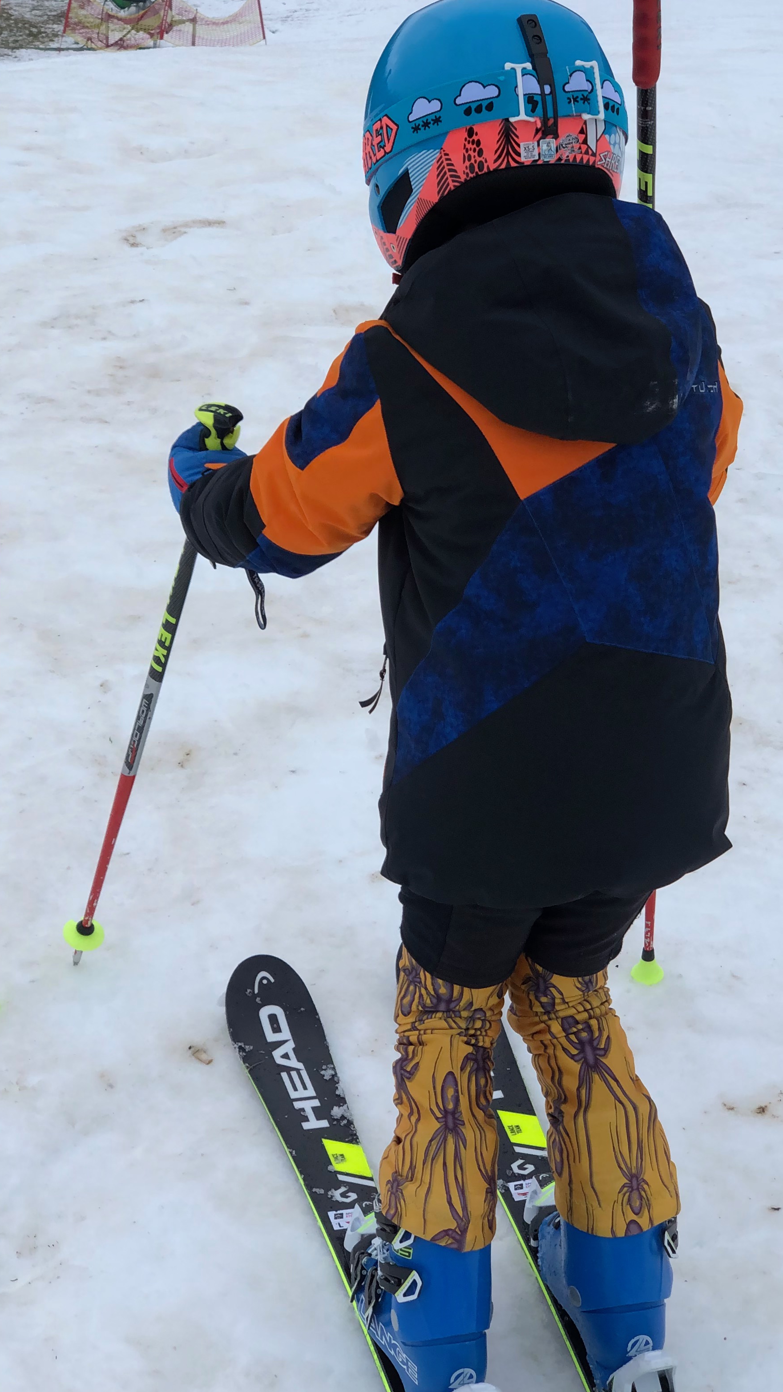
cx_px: 454
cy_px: 585
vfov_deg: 28.9
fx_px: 2695
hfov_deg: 16.5
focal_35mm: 73
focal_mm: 6
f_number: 2.4
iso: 16
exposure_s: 1/120
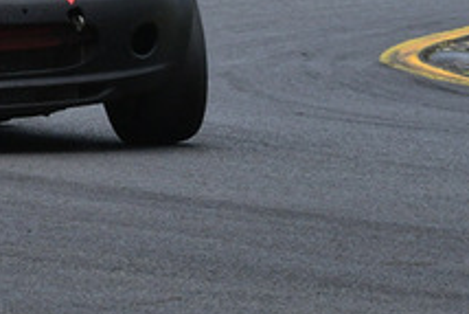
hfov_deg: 1.8
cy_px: -88
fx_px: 14653
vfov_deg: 1.2
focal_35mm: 1124
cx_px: -59
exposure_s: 1/640
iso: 640
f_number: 11
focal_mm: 200
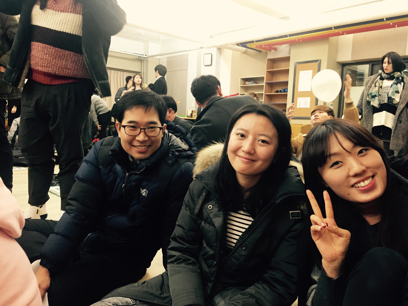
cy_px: 153
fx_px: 342
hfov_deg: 61.7
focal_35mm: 29
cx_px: 204
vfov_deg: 48.2
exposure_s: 1/30
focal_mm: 4.15
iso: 160
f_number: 2.2
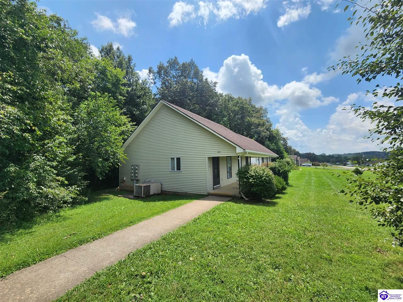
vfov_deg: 89.9
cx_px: 202
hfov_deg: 106.2
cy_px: 151
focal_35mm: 13
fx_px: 151
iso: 50
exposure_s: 1/2558
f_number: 2.2
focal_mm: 2.2
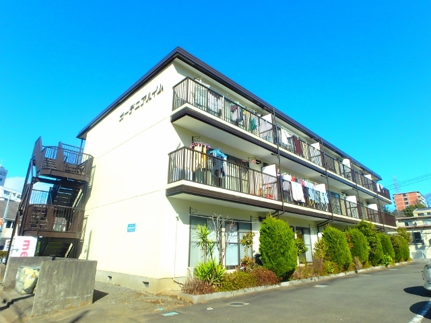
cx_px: 216
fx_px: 261
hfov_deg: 79.0
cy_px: 162
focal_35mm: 21
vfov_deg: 63.4
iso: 125
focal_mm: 3.7
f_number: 6
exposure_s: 1/400
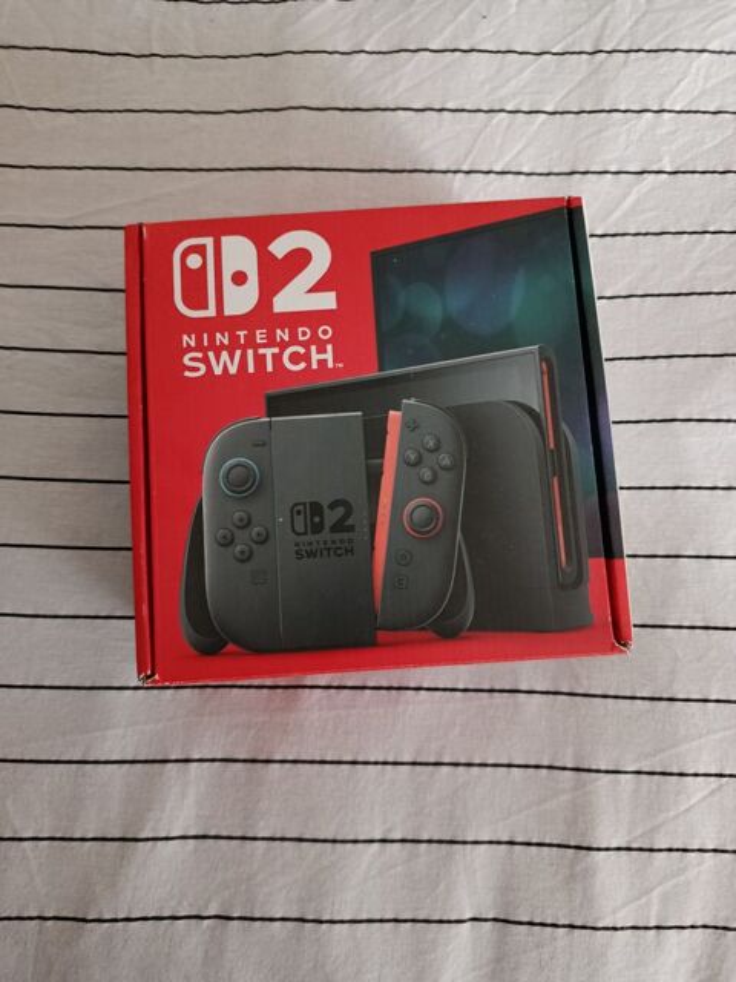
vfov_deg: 71.6
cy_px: 491
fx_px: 680
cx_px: 368
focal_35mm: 24
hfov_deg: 56.8
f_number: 1.7
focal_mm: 5.24
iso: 3138
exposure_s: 1/20
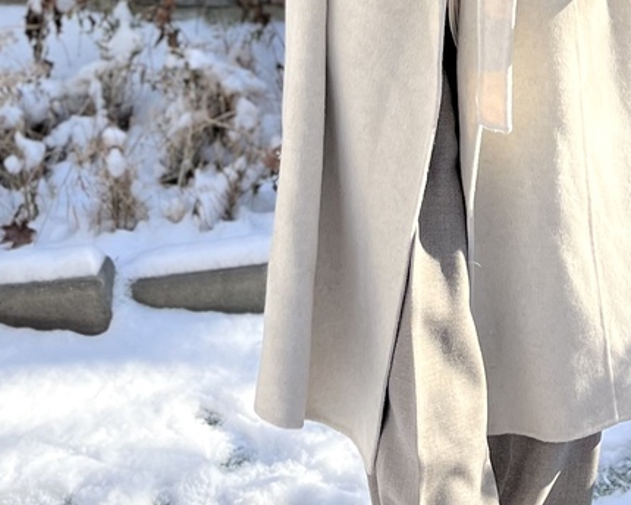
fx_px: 1102
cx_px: 336
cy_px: 159
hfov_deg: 31.9
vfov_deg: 25.6
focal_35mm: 59
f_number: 1.6
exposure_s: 1/816
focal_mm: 5.1
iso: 50
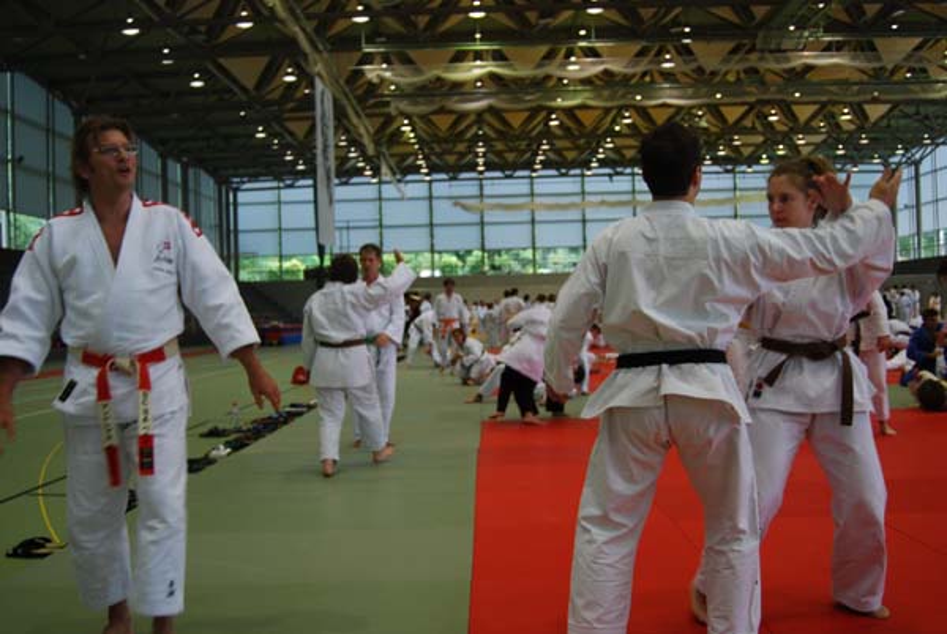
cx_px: 474
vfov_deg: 37.0
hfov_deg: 53.1
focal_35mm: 36
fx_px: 948
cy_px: 317
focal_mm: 24
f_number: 4
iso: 200
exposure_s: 1/50
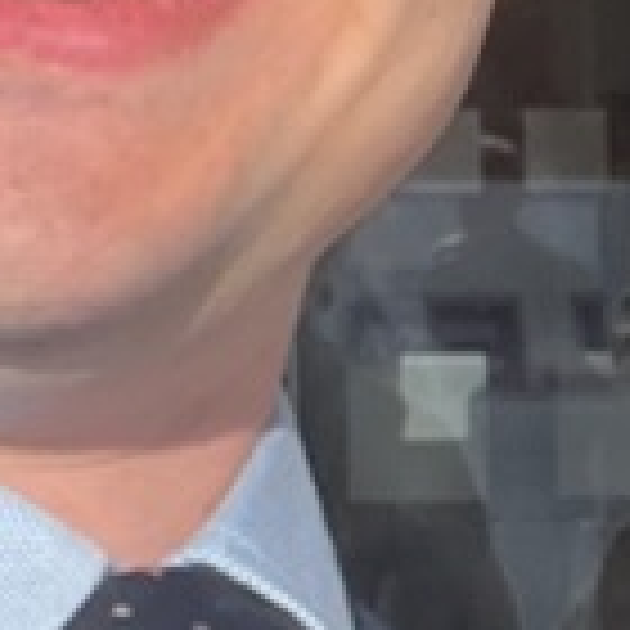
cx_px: 1296
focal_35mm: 186
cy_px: 126
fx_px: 3830
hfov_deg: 8.8
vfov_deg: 9.4
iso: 40
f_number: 2.2
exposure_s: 1/103
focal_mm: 2.71
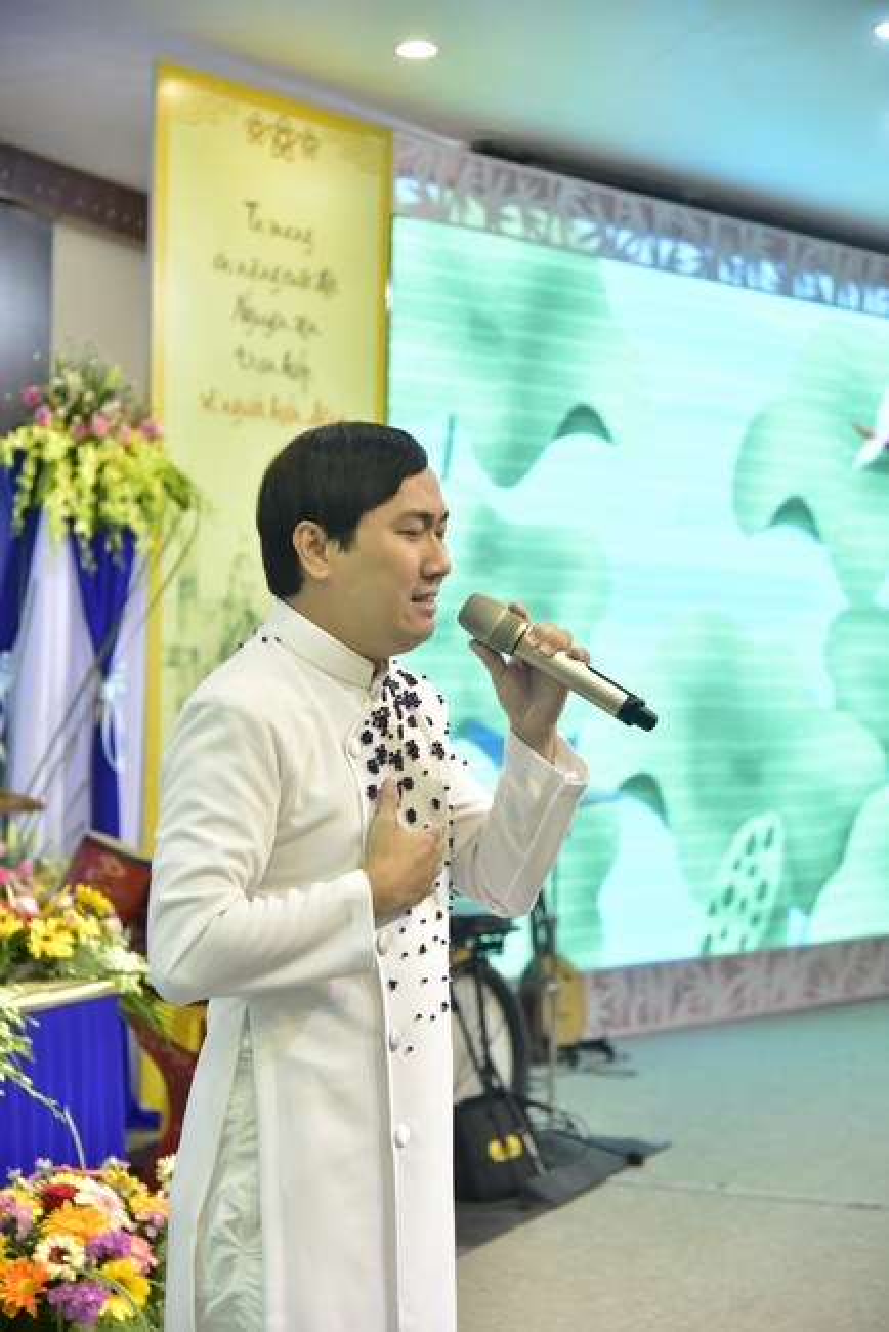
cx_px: 444
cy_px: 666
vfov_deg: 30.9
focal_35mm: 65
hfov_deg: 20.9
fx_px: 2405
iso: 1250
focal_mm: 65
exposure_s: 1/80
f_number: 4
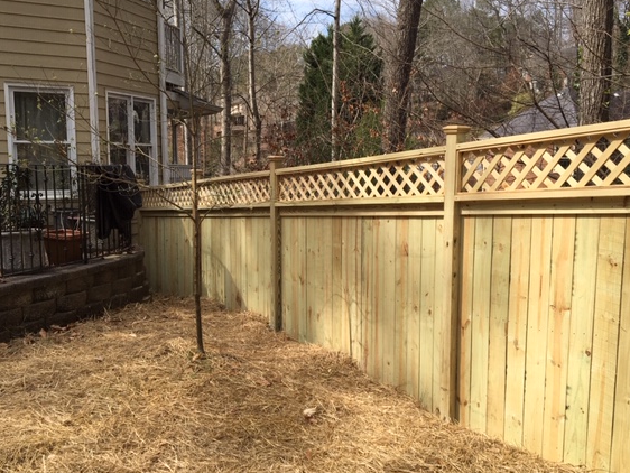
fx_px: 601
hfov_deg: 55.3
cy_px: 234
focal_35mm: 33
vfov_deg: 43.0
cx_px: 304
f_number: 2.2
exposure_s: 1/1326
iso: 25
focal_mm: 4.15
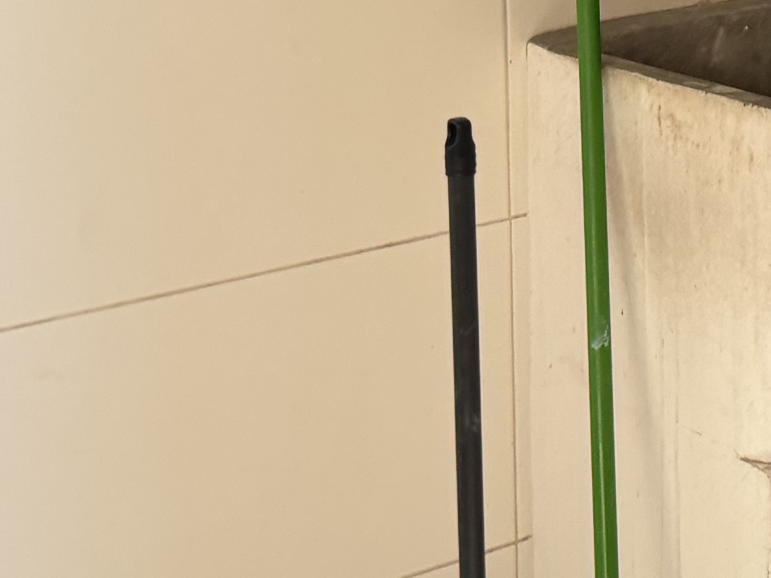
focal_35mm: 113
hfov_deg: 16.2
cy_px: -109
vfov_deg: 12.8
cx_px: 1098
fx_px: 2517
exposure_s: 1/128
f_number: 1.78
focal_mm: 6.76
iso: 200
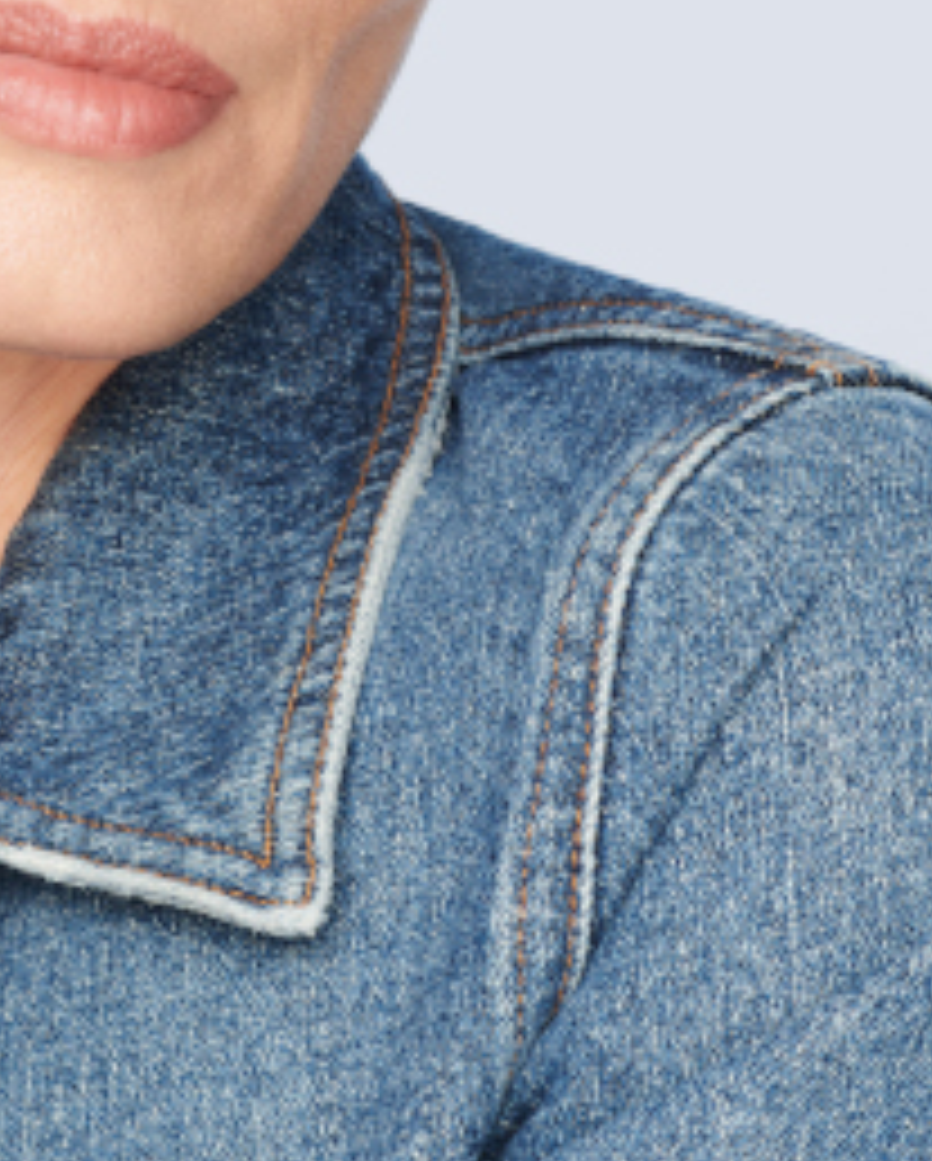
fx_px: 5645
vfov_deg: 11.7
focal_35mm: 164
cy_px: 207
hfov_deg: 9.4
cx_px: -83
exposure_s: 1/160
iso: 100
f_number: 16
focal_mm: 60
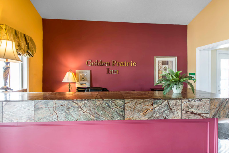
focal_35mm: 24
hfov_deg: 73.8
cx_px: 114
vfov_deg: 53.1
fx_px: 153
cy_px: 76
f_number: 8
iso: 160
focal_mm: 24
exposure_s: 1/2.5
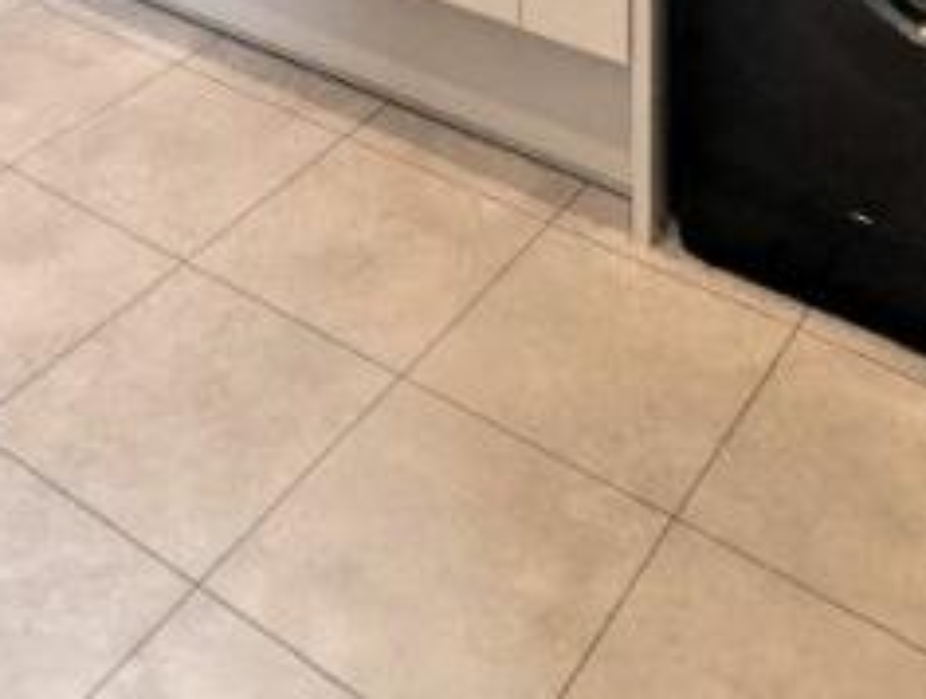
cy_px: -772
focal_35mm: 52
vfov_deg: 17.6
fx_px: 1394
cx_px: 388
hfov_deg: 36.7
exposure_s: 1/100
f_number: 1.7
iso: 65
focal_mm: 2.02
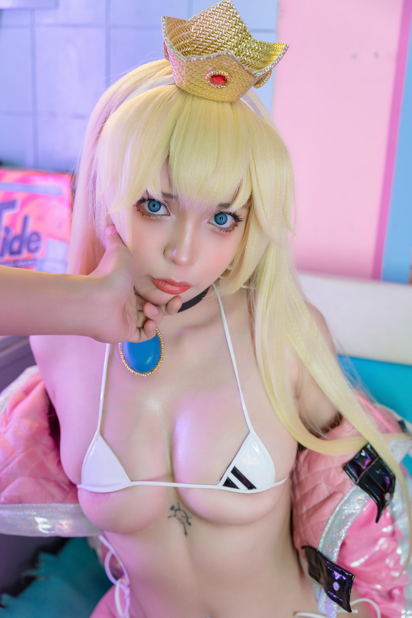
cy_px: 309
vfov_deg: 44.0
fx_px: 766
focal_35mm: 45
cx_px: 206
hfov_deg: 30.1
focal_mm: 44.6
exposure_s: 1/100
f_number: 3.5
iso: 800
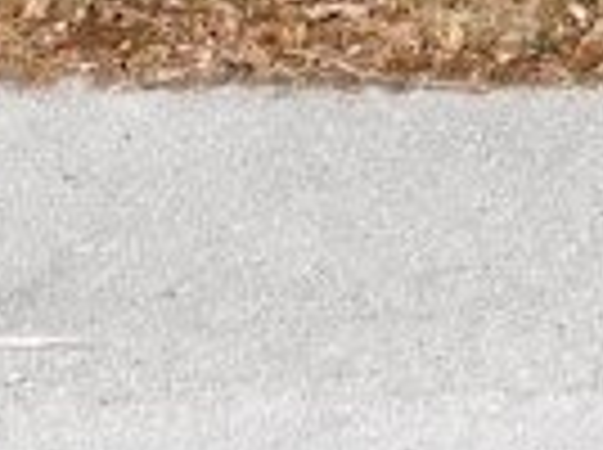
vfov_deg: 6.0
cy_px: -824
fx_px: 3999
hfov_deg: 8.5
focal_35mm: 230
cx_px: 868
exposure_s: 1/1250
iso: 125
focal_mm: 5.3
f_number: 3.2
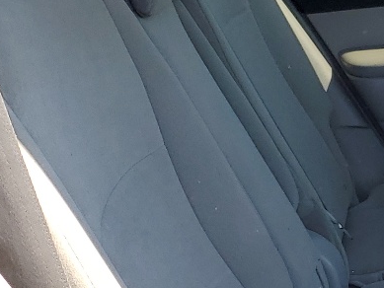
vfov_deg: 13.8
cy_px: 193
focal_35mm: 107
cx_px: 636
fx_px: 1187
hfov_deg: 16.2
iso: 50
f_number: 1.5
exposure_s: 1/455
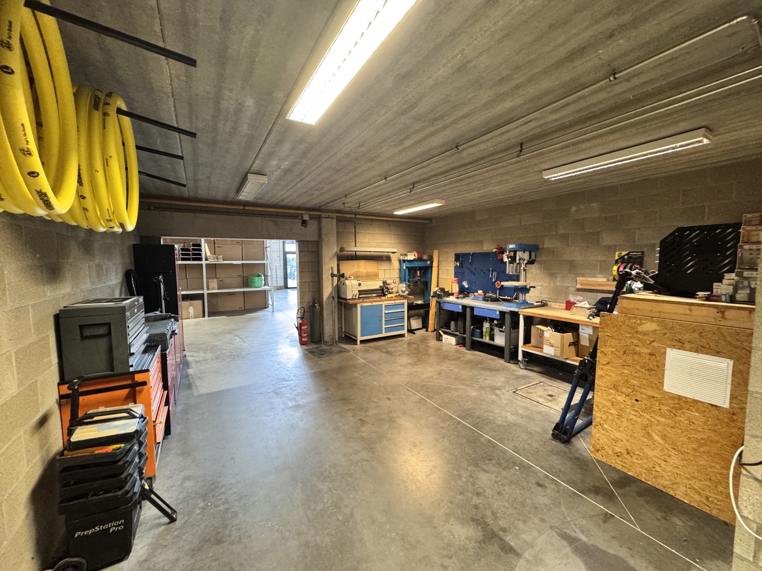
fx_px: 308
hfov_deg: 102.1
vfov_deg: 85.7
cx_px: 381
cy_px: 286
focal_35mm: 14
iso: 640
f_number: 2.2
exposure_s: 1/50
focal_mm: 2.22
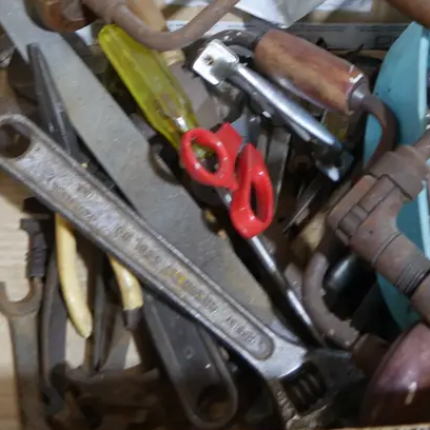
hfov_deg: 24.0
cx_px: 341
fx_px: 998
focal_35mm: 71
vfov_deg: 23.4
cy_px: 12
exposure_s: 1/60
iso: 400
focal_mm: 16
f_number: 3.6
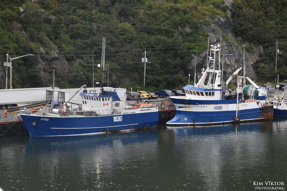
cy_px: 96
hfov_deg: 16.1
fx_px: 1016
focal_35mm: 128
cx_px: 144
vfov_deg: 10.7
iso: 400
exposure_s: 1/200
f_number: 7.1
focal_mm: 85
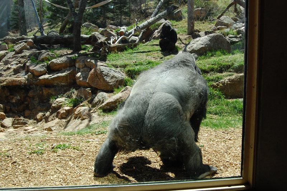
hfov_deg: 57.3
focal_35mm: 33
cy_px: 96
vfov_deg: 39.9
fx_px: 263
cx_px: 144
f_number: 9
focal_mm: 22
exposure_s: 1/320
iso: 400
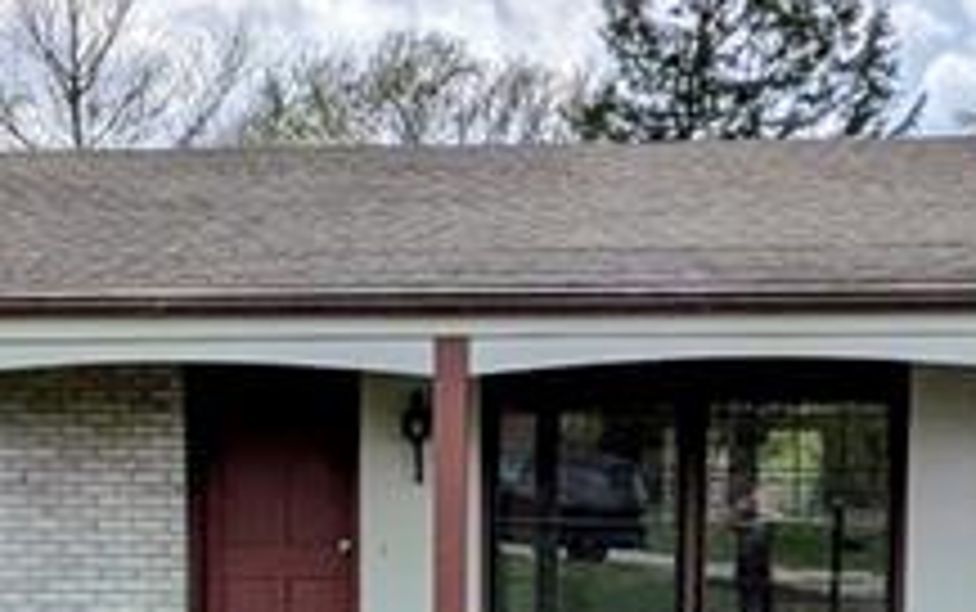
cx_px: 531
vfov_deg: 18.2
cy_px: 608
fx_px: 1863
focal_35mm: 70
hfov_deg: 29.3
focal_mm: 1.85
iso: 52
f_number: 2.2
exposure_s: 1/4016
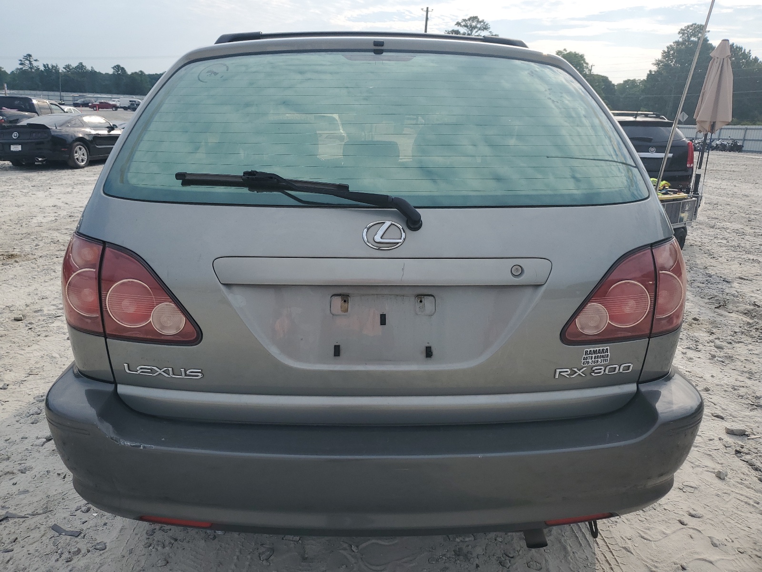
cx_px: 381
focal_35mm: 26
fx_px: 572
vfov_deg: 53.1
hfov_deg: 67.3
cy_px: 286
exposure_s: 1/3333
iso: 50
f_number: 1.5
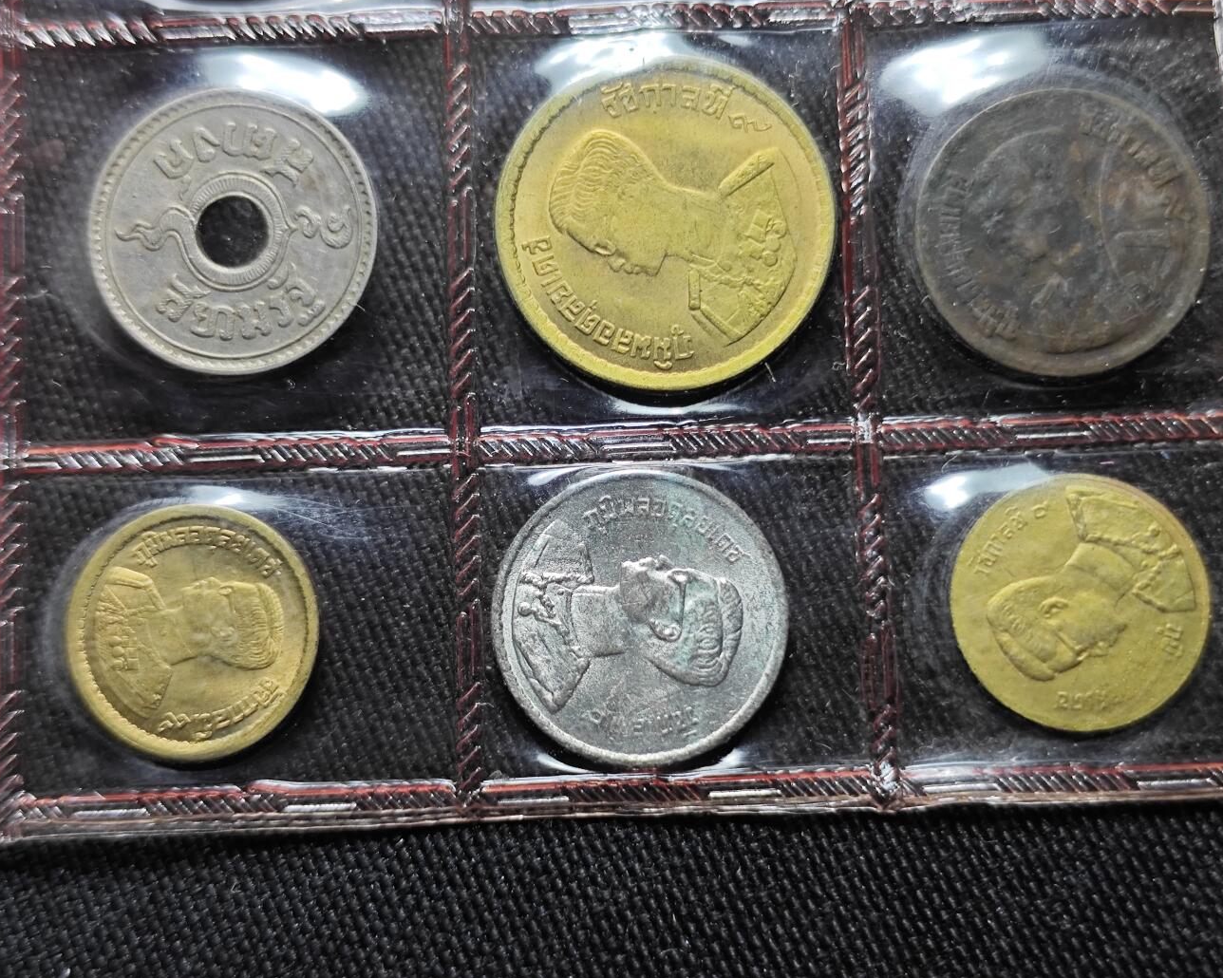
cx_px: 649
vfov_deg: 29.1
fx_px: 1882
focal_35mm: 52
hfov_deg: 36.0
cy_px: 486
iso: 125
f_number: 1.6
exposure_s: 1/91.3
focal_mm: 5.84
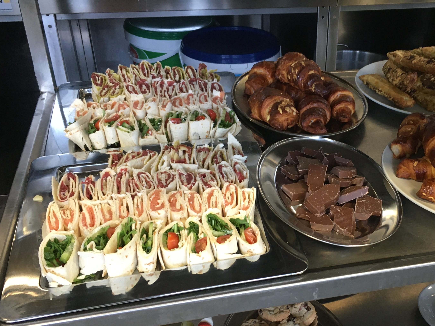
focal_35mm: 43
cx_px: 298
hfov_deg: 43.1
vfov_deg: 33.5
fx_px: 540
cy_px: 187
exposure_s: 1/33
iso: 100
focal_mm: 4.15
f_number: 2.2
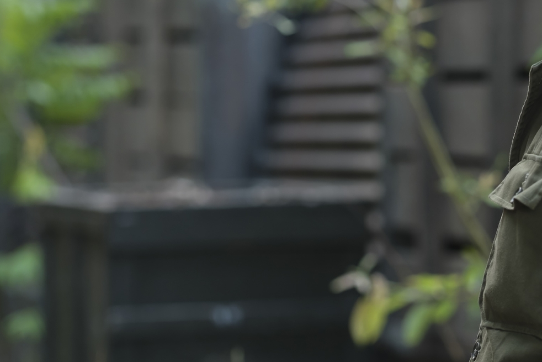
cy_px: 27
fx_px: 3975
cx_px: 515
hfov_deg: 7.8
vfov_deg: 5.2
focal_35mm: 264
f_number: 2.5
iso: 800
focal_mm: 90
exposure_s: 1/125
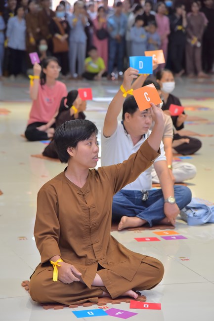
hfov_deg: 11.4
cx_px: 107
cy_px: 160
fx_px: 1070
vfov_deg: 17.1
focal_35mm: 120
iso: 1600
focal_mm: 120
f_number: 5.6
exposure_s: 1/160
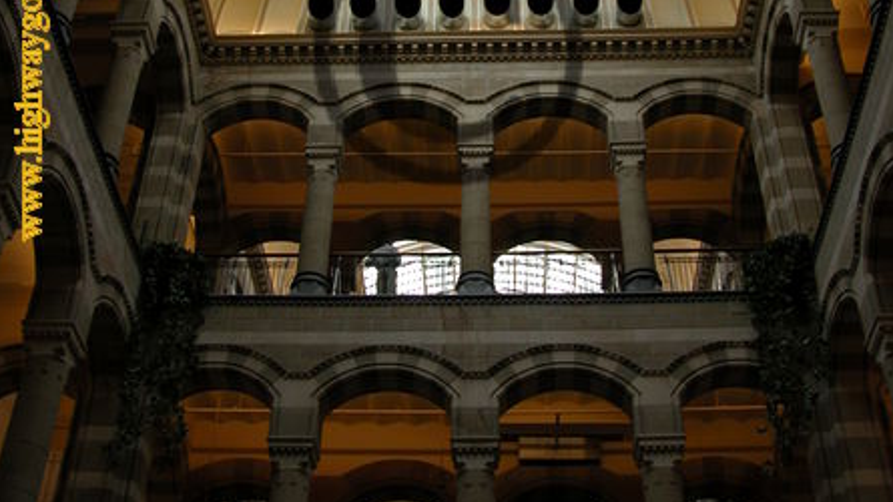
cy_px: 54
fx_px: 1184
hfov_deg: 41.3
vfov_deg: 23.3
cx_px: 448
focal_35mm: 50
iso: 100
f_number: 3.2
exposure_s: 1/56.4
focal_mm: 8.9
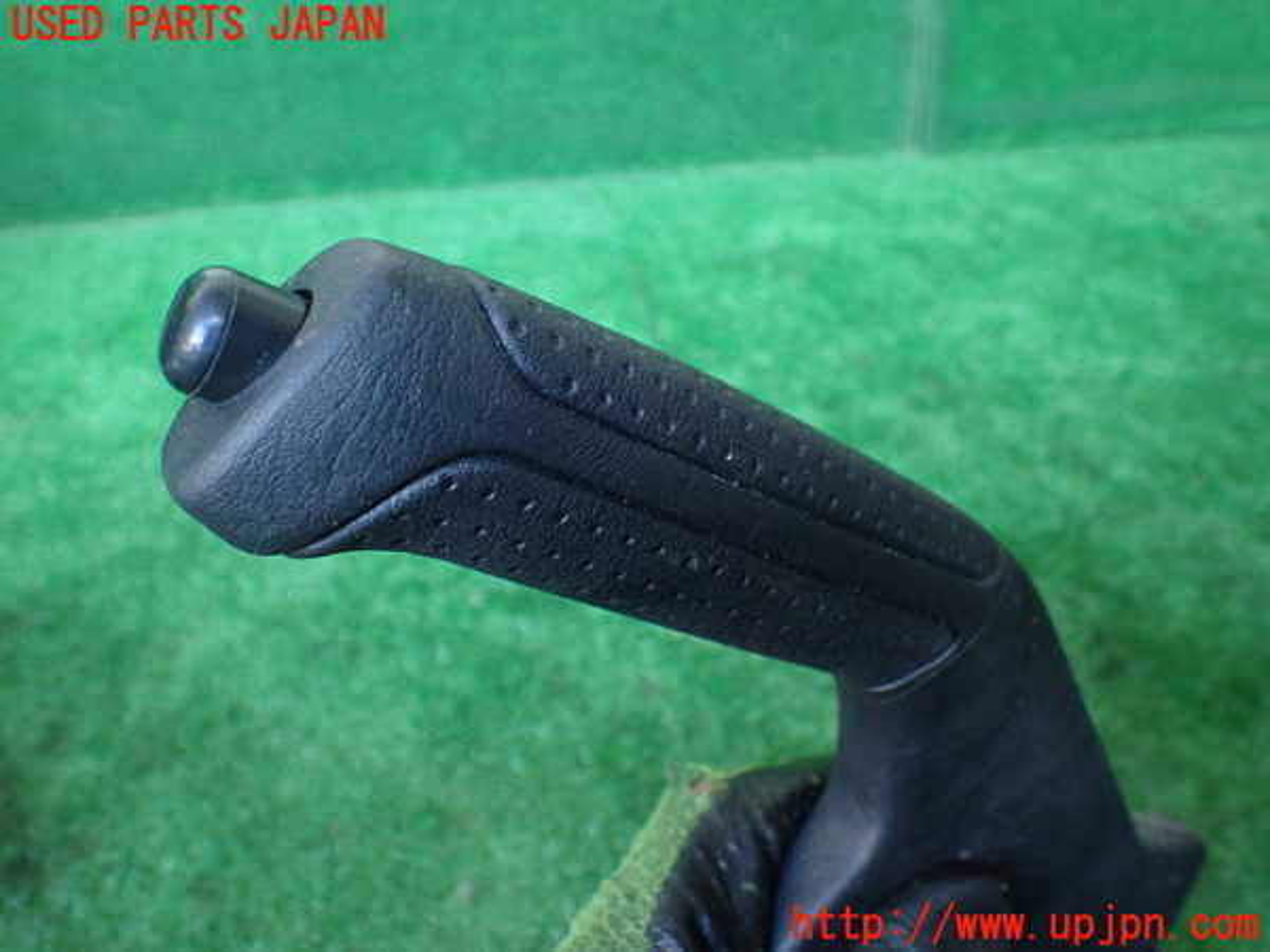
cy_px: 476
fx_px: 1101
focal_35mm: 30
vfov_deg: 46.8
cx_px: 635
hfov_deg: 60.0
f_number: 2.3
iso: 800
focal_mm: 5.4
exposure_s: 1/80
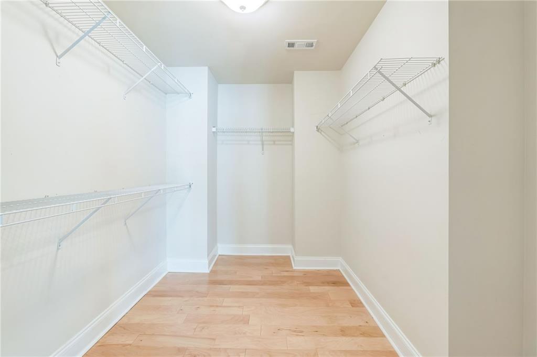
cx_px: 268
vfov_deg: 73.7
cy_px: 178
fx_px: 238
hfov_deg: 96.8
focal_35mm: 16
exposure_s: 1/4
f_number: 8
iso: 200
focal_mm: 16
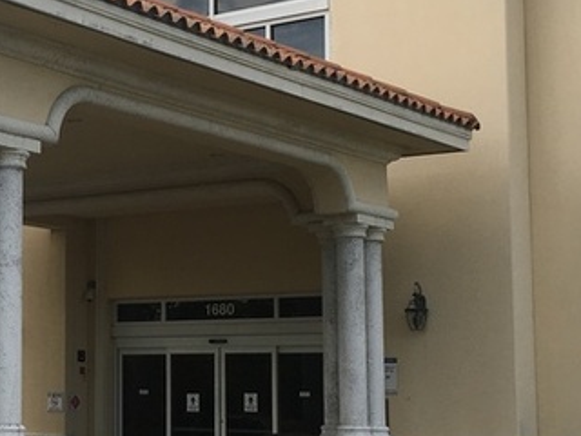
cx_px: -40
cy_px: 236
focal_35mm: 87
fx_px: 1460
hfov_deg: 21.5
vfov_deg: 17.0
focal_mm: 4.15
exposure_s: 1/699
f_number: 2.2
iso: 25
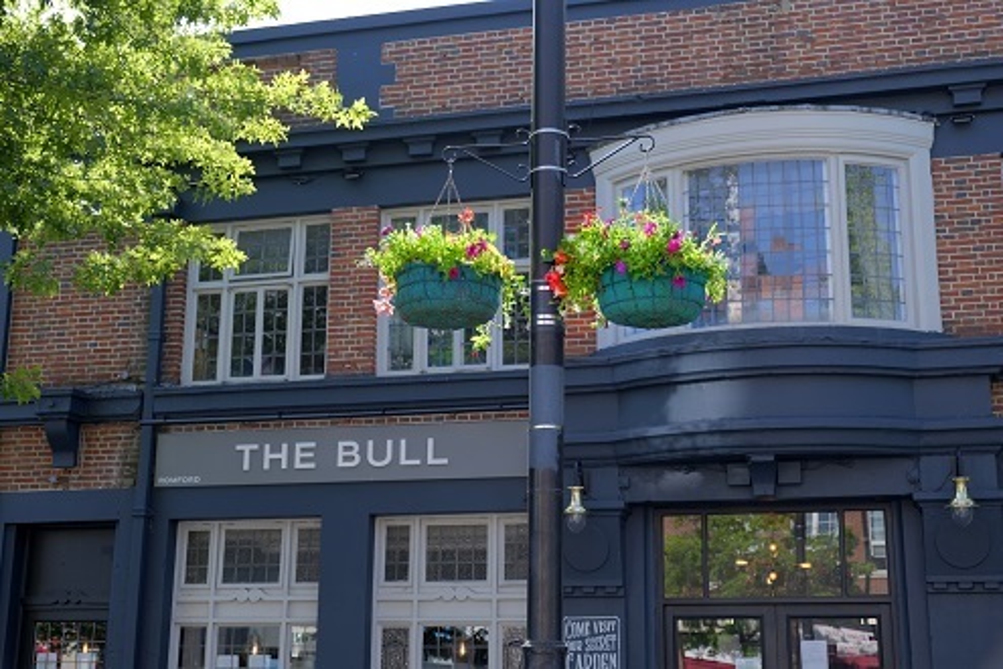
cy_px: 334
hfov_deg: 38.9
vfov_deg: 26.5
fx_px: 1421
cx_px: 502
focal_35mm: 51
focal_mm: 34.2
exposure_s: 1/600
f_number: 2.8
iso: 320
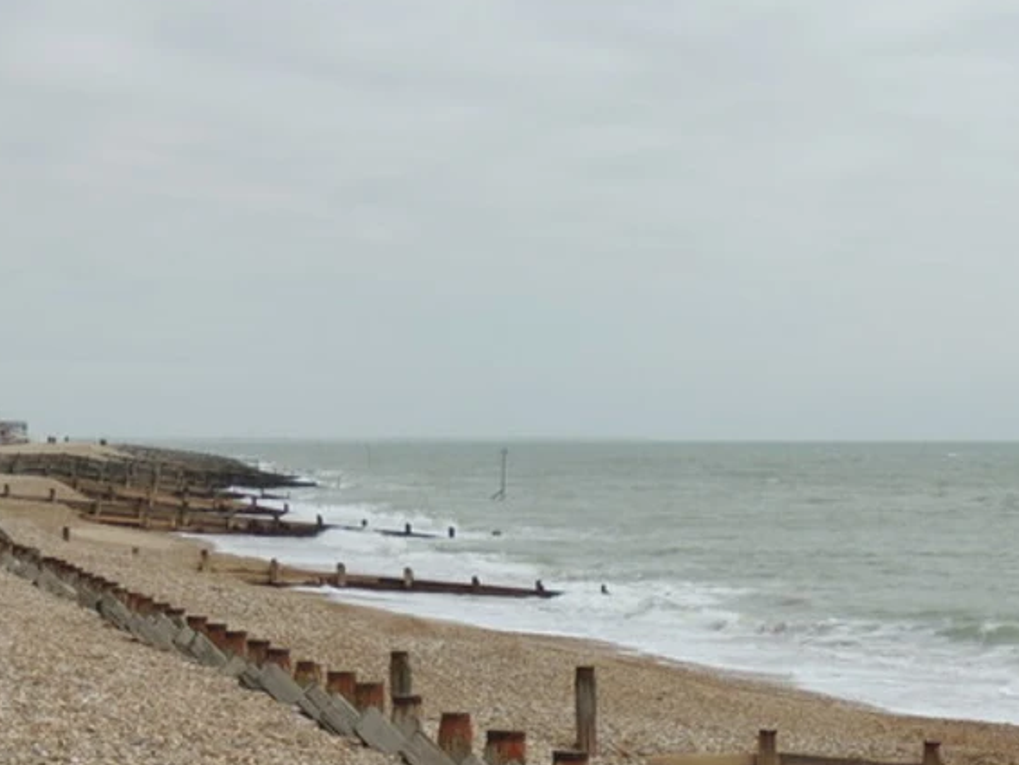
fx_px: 3532
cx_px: 739
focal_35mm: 120
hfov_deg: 16.3
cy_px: 794
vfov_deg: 12.2
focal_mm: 8.3
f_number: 3.5
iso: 100
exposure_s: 1/1000
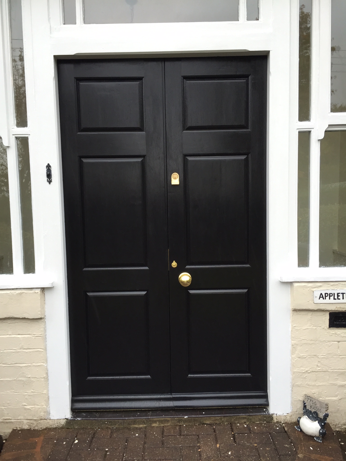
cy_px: 230
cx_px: 173
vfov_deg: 61.7
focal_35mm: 29
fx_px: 386
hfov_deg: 48.2
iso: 50
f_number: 2.2
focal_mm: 4.15
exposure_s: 1/120
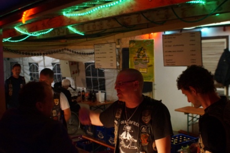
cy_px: 76
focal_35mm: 42
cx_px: 115
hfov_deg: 46.4
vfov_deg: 31.8
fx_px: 268
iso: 3200
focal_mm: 28
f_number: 3.5
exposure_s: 1/80
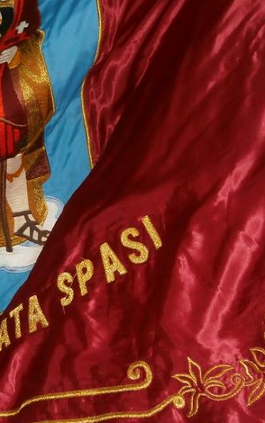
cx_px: 25
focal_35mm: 60
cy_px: 158
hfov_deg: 21.2
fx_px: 693
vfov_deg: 33.8
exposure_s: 1/30
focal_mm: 4.7
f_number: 2.8
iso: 200
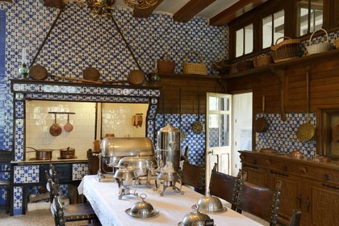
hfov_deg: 53.1
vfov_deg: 36.9
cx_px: 170
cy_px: 113
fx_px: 339
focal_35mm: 36
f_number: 6.3
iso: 1600
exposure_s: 1/13
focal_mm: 36
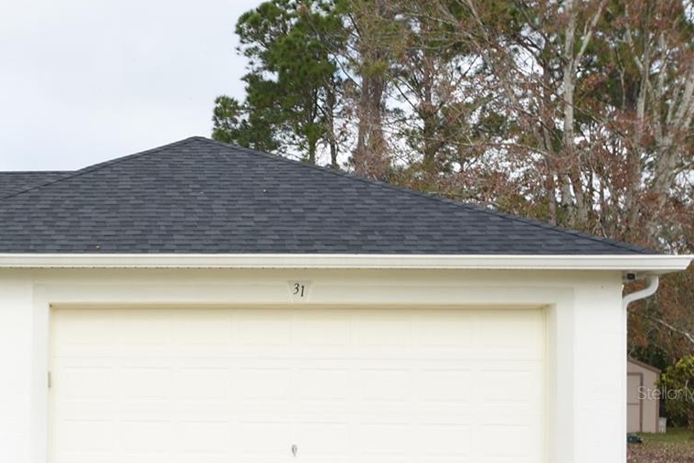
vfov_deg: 22.2
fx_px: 1158
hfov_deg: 30.8
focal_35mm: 60
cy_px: 393
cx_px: -13
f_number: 7.1
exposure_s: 1/200
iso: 100
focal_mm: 19
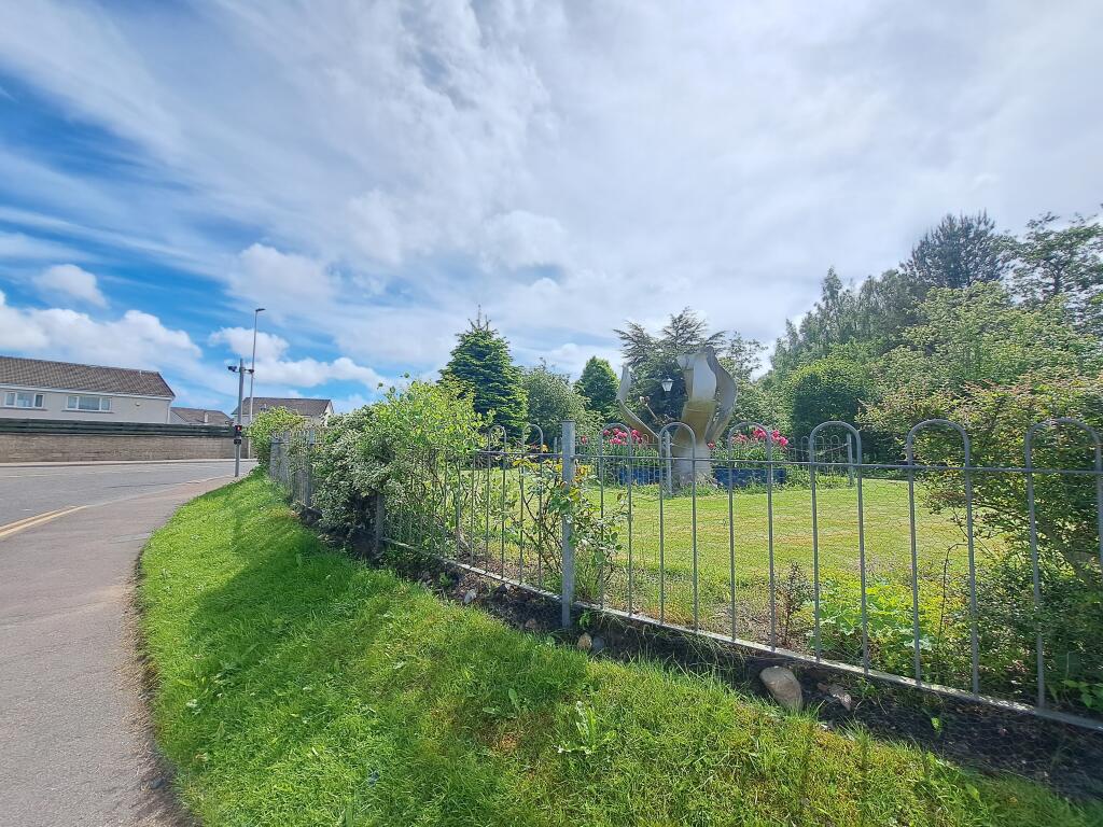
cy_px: 414
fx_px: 414
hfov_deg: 106.2
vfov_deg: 89.9
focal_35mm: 13
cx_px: 552
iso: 50
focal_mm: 1.74
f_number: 2.2
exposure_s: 1/1186
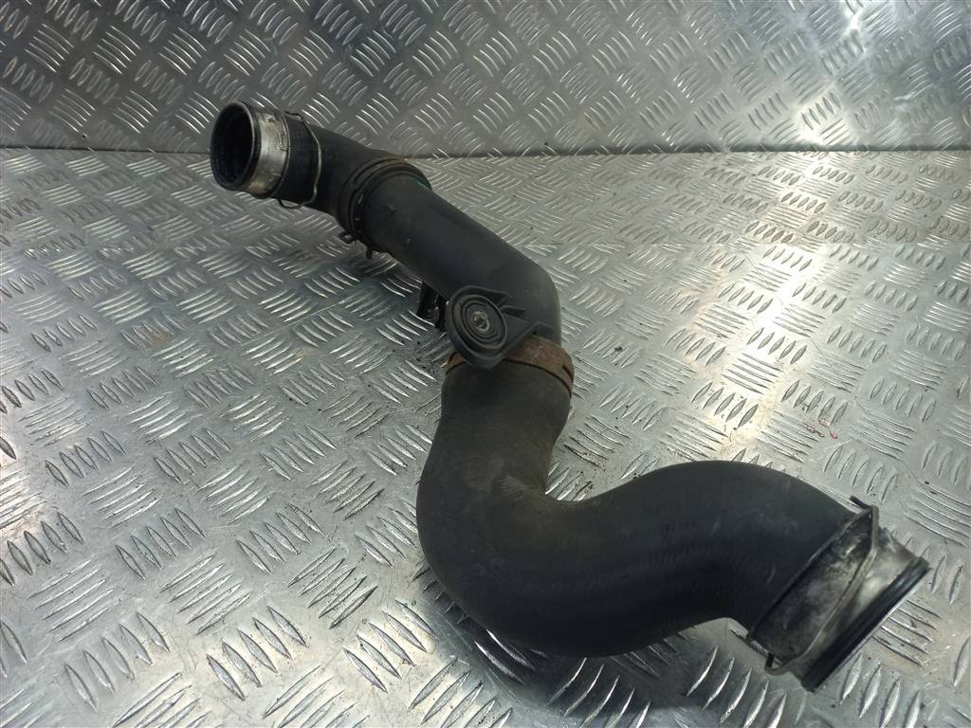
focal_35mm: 25
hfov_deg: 69.4
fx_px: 701
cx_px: 486
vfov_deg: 54.9
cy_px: 364
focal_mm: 4.6
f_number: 1.8
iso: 64
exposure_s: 1/50
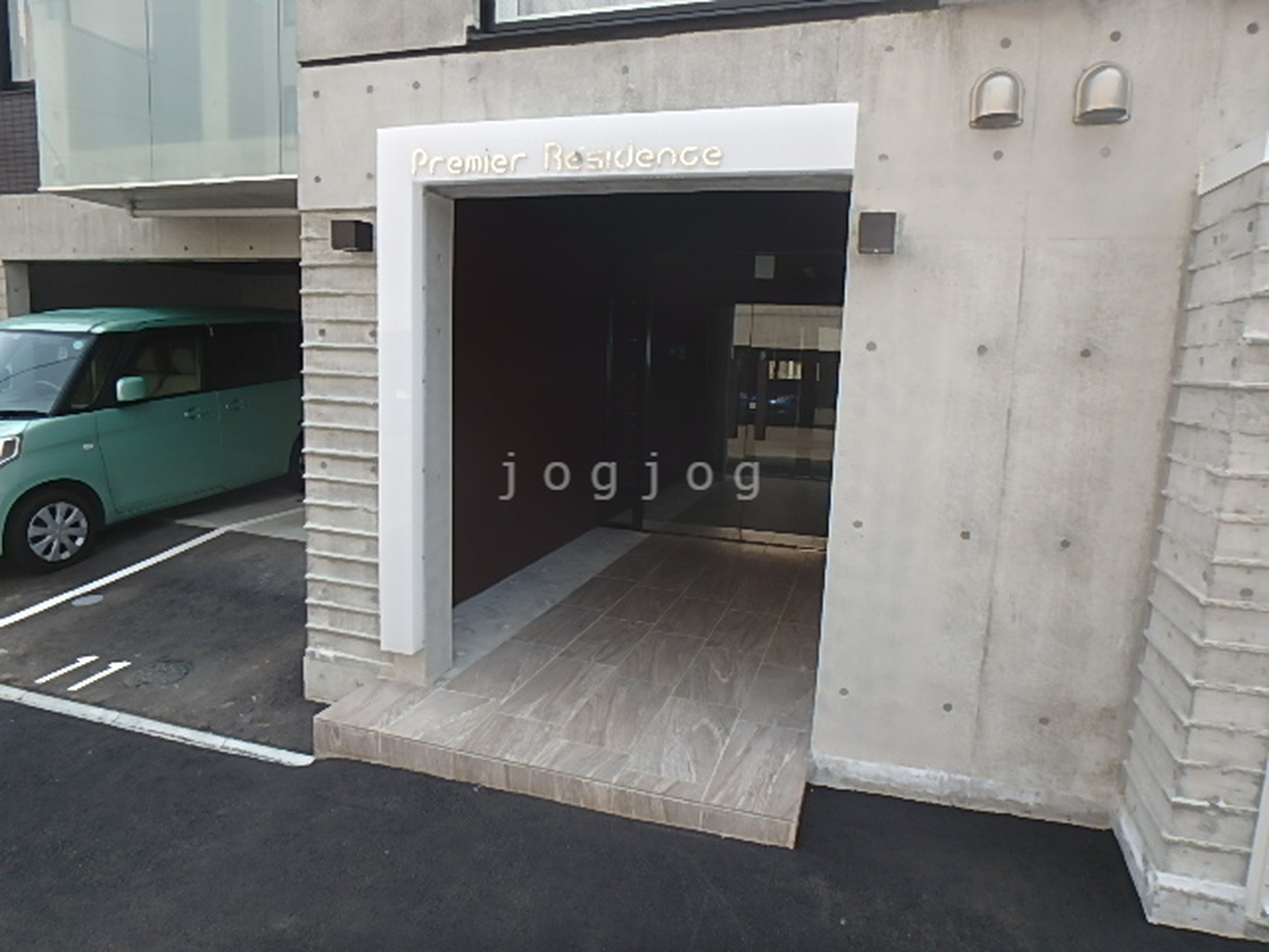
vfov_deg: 63.4
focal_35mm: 21
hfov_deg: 79.0
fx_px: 770
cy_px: 476
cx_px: 634
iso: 125
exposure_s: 1/320
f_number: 3.5
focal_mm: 3.7
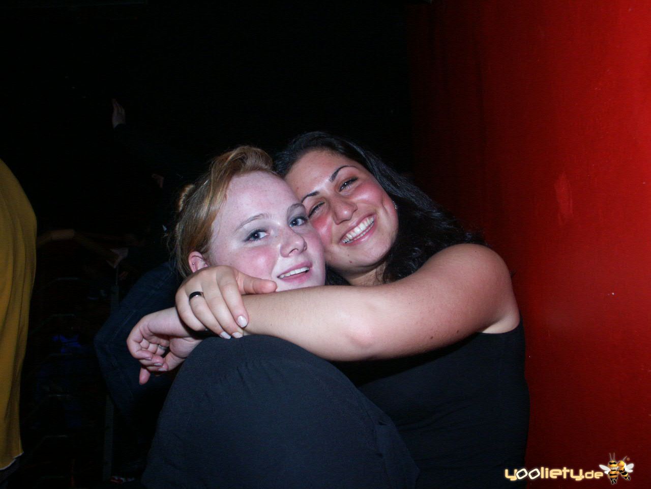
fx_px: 602
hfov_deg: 56.8
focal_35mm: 32
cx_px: 326
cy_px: 244
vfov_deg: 44.2
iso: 200
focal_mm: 8.45
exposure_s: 1/45
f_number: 2.8
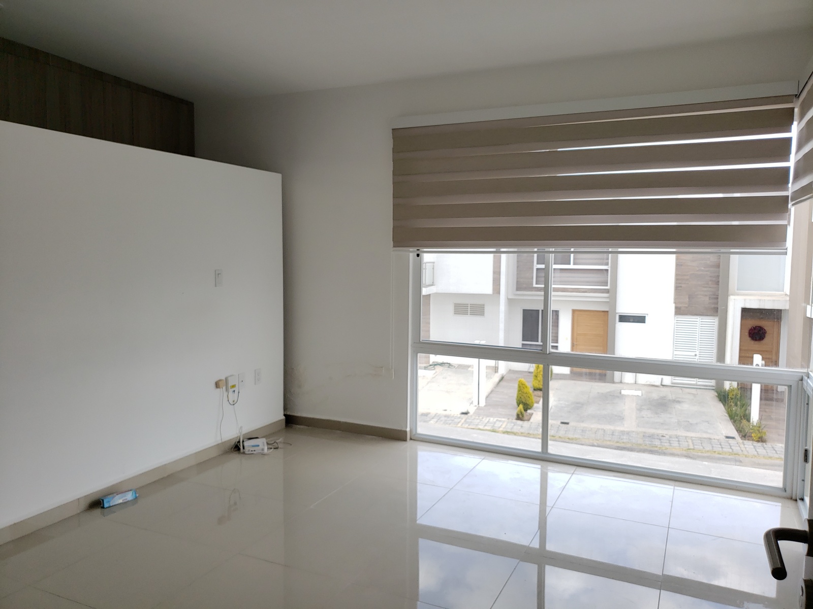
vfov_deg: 53.1
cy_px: 304
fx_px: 611
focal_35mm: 26
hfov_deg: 67.3
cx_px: 406
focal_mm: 4.3
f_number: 1.5
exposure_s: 1/301
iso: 50
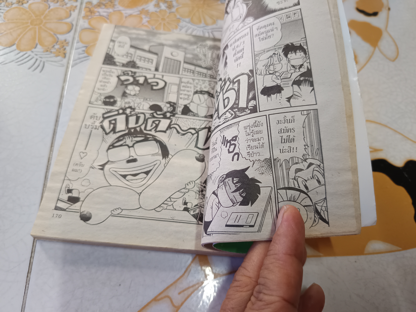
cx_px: 208
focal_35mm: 24
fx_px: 288
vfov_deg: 56.8
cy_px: 156
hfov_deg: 71.6
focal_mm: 5.31
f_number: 1.7
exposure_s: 1/50
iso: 842
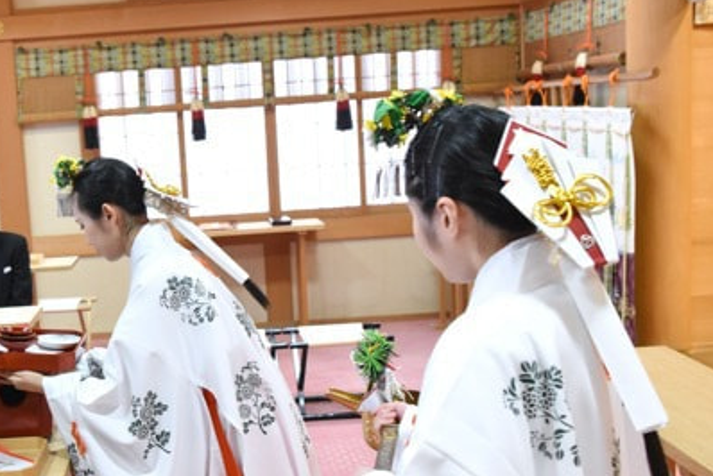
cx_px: 156
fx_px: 1090
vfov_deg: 24.6
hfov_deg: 35.2
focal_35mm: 55
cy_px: 284
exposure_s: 1/60
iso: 4000
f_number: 4.5
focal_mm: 30
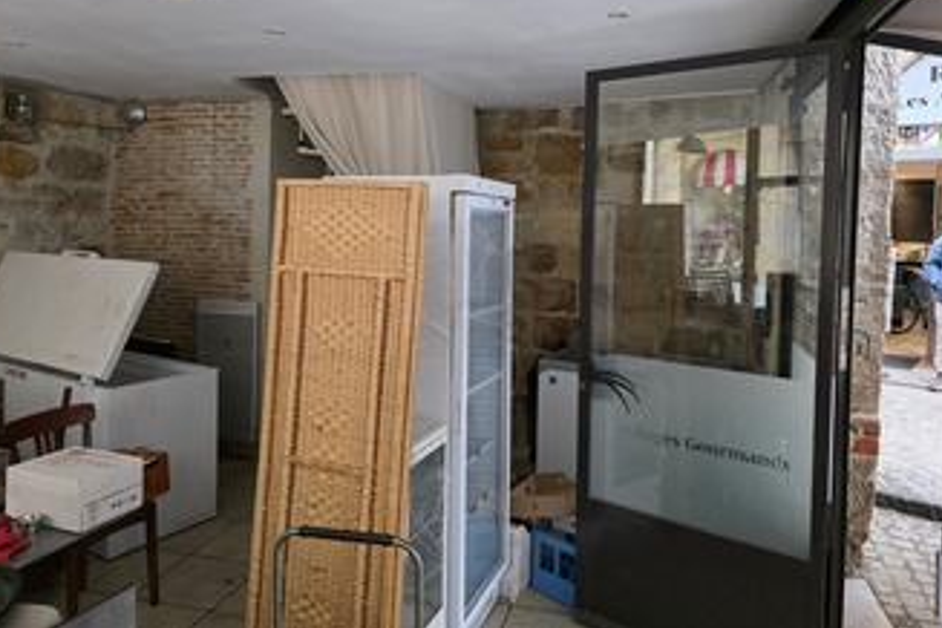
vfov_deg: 49.2
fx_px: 680
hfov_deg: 69.4
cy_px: 248
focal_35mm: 26
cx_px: 474
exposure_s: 1/100
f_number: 1.7
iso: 800
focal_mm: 6.3
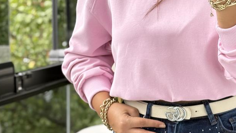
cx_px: 181
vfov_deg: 10.7
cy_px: 44
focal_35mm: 113
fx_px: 707
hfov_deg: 18.8
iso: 64
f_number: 1.78
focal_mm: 6.76
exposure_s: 1/409
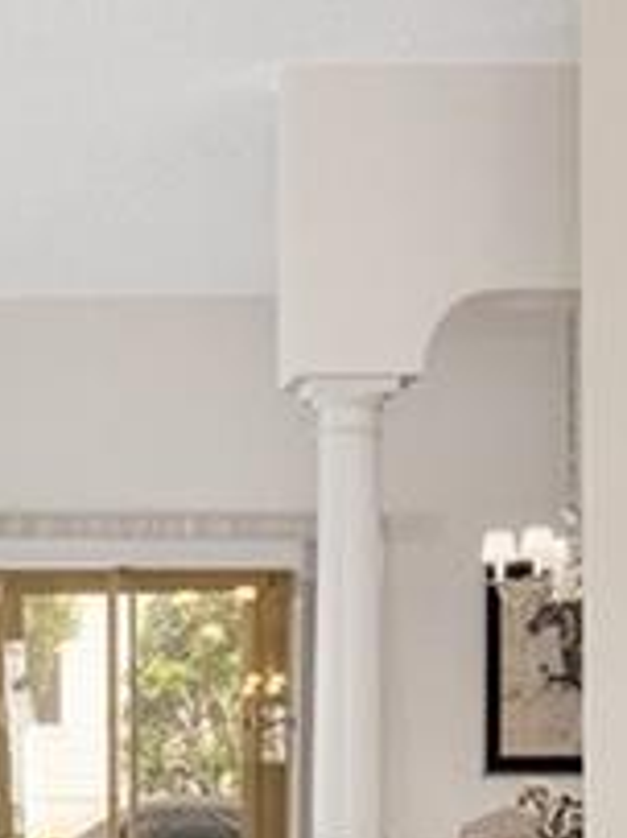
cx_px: -12
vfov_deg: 18.3
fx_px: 2563
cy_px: 739
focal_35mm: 106
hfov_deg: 13.7
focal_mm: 14
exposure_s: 1/20
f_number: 8
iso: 320
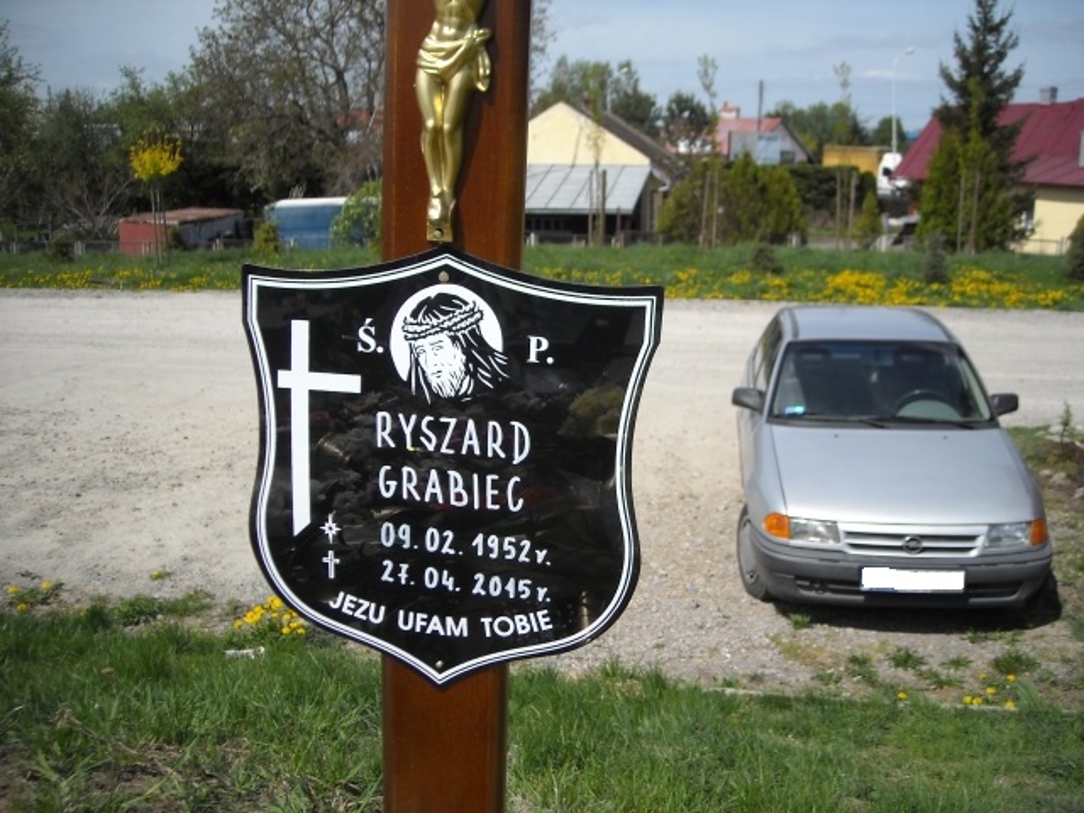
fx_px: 1096
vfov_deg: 40.7
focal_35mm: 35
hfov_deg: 52.6
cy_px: 406
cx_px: 542
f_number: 5.6
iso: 64
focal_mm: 5.7
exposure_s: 1/353
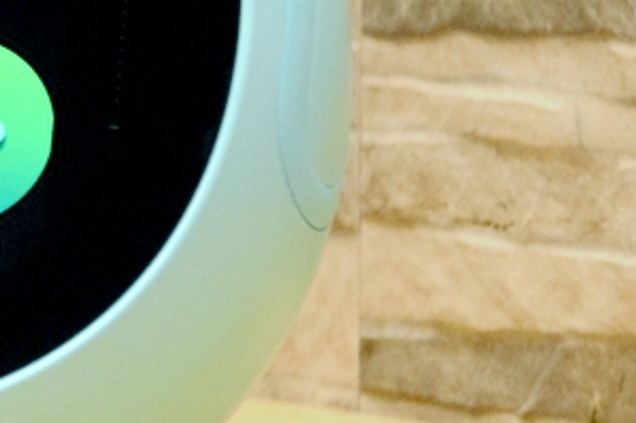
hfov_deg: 5.2
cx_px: -374
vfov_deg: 3.5
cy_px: -96
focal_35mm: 390
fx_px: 6881
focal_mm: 75
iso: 2200
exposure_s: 1/60
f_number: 5.3
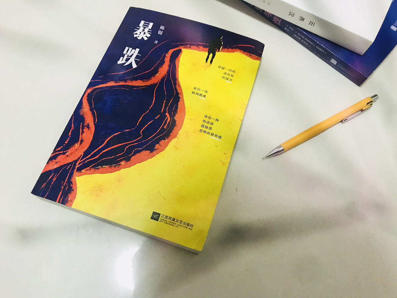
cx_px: 198
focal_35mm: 28
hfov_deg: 63.4
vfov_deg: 49.7
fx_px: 321
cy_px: 149
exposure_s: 1/11
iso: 100
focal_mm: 3.99
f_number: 1.8
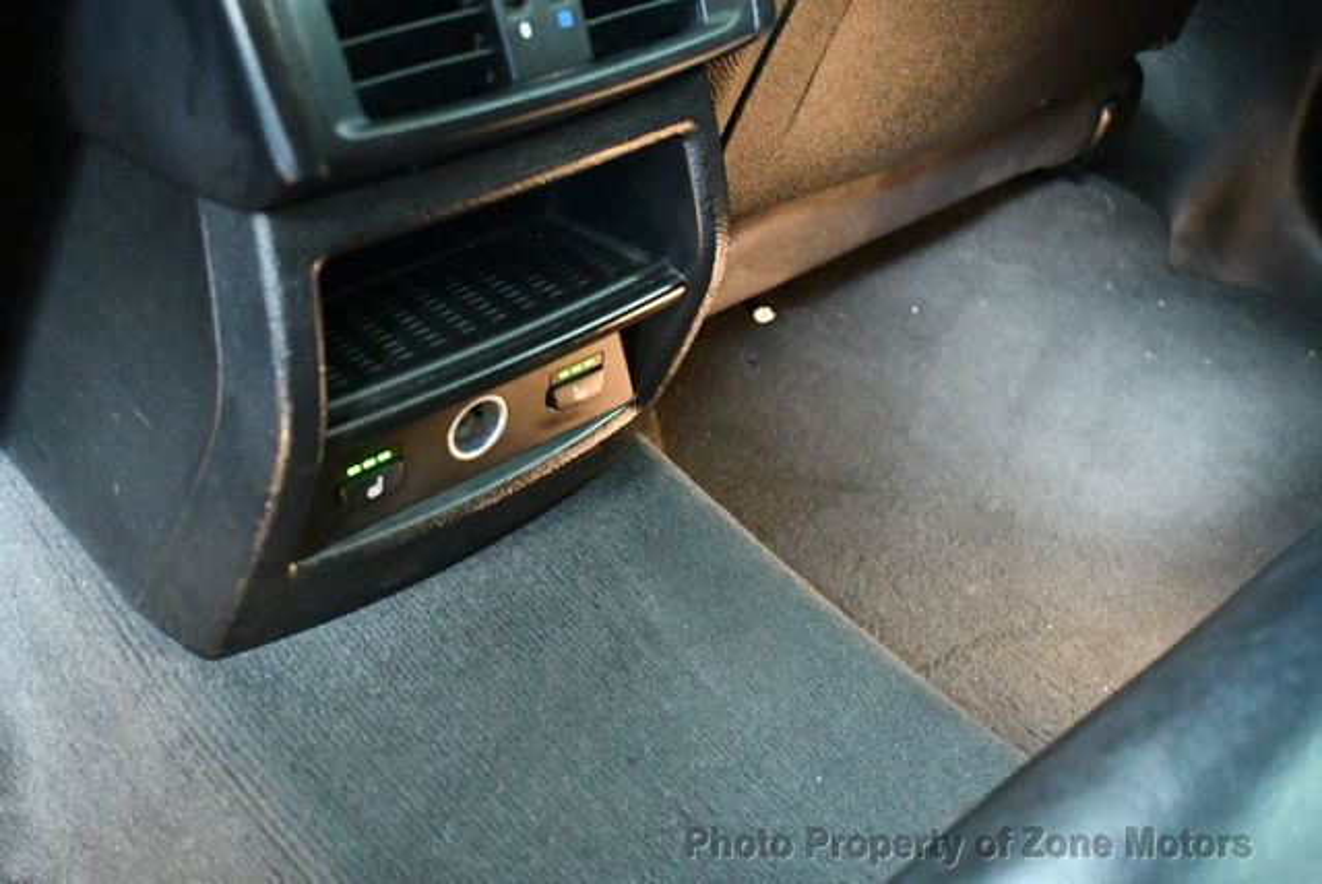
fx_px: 1691
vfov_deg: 29.3
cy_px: 442
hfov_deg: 42.7
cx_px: 661
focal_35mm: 46
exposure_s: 1/25
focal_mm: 23
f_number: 3.8
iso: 12800
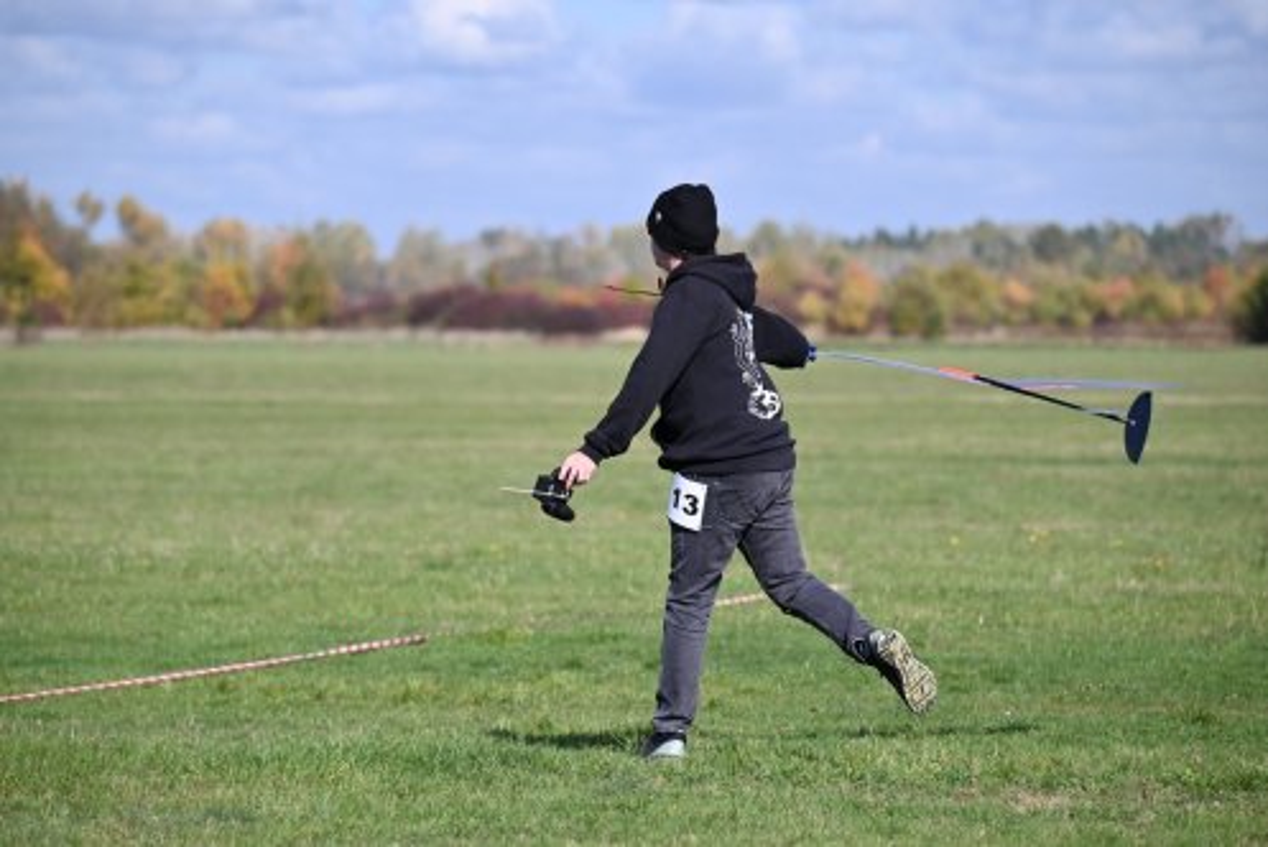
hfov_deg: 8.9
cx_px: 634
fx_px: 8105
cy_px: 424
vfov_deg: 6.0
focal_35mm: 230
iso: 640
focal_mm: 230
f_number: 5.6
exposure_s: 1/3200
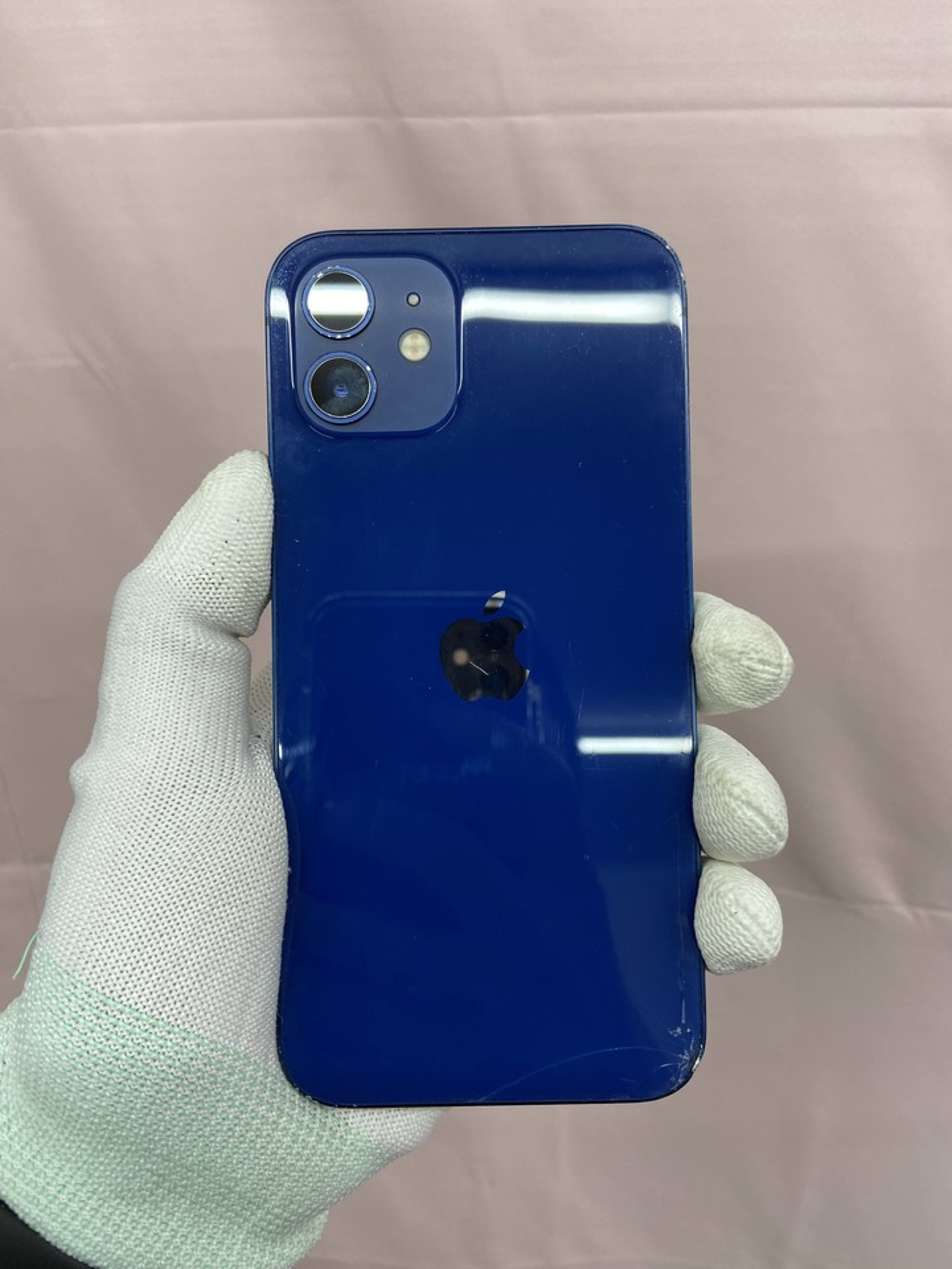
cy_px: 634
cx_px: 476
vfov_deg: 67.3
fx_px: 953
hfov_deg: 53.1
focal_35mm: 26
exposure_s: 1/120
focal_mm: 4.25
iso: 80
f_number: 1.8
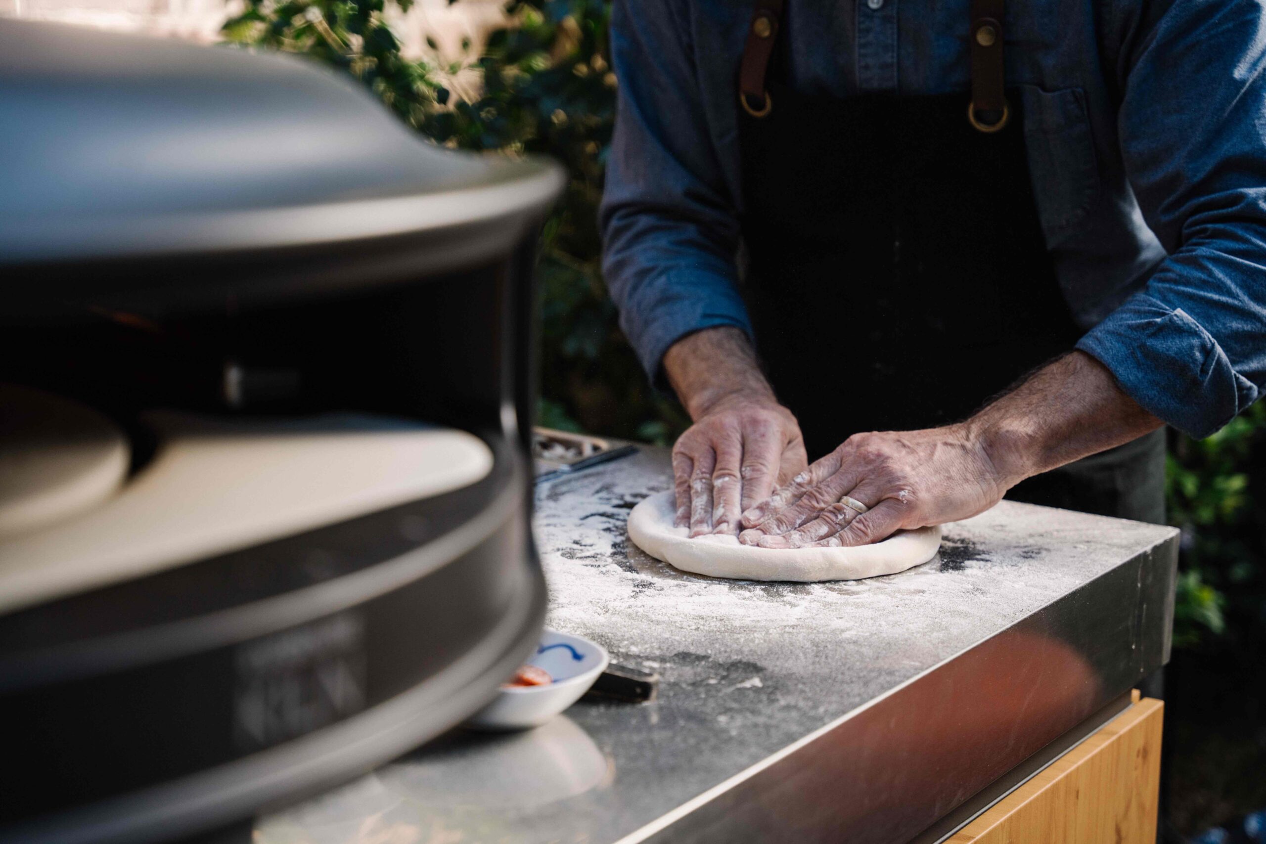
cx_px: 633
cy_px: 422
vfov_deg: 19.5
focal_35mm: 70
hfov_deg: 28.8
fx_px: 2462
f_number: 3.5
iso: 320
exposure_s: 1/500
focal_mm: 70
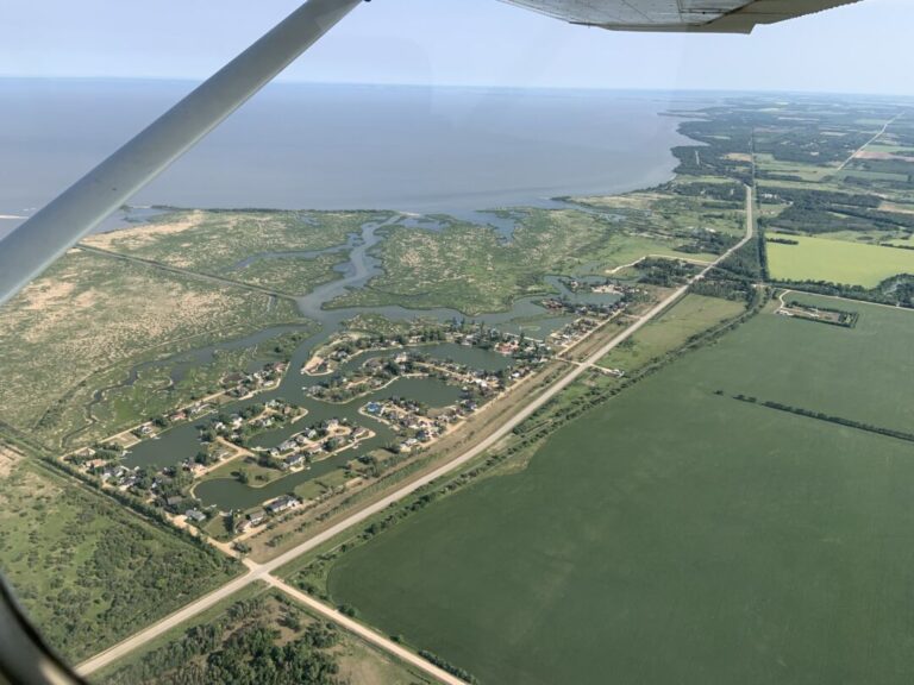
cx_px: 457
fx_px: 687
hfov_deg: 67.3
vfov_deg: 53.1
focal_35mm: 26
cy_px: 342
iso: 25
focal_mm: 4.25
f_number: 1.8
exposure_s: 1/1468
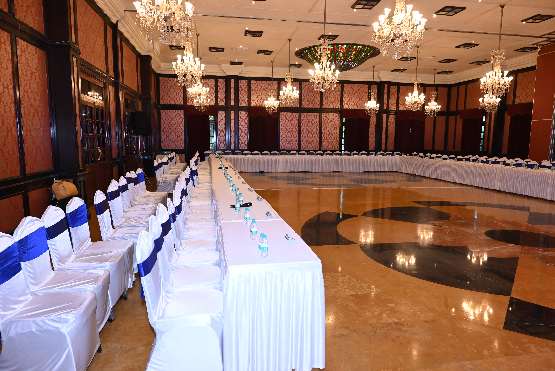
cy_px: 186
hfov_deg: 73.7
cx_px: 278
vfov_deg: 53.2
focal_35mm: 24
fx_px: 370
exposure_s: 1/125
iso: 2500
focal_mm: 24
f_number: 5.6
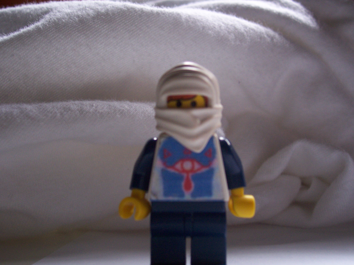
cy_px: 132
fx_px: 430
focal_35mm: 42
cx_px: 177
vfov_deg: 34.3
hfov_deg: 44.8
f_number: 3
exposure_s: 1/8
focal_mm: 7
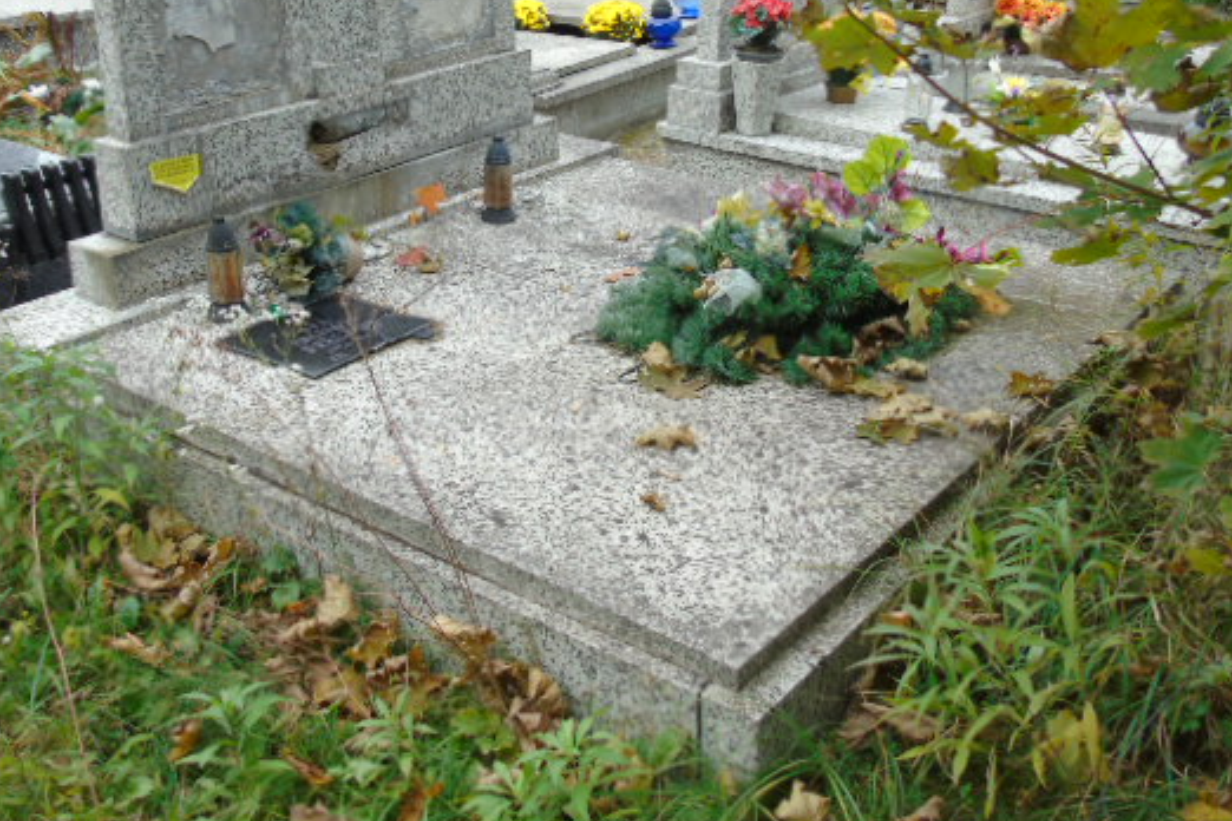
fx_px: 1266
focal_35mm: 37
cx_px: 543
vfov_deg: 35.6
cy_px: 267
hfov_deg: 51.8
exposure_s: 1/100
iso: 80
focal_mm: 5.2
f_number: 3.6
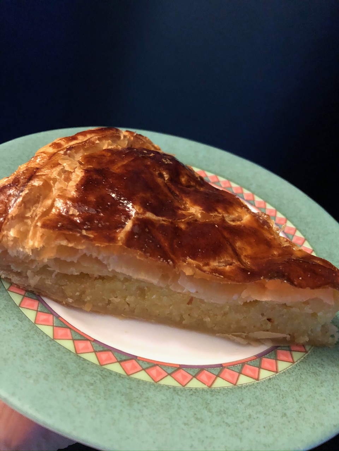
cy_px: 226
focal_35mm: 28
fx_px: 366
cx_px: 170
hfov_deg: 49.7
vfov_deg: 63.4
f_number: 1.8
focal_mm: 4
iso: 100
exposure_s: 1/4
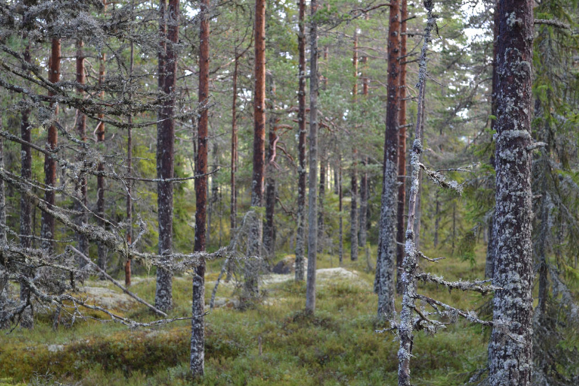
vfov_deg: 16.5
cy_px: 193
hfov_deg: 24.6
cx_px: 290
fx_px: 1326
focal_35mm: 82
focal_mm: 55
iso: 400
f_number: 5.6
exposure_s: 1/80
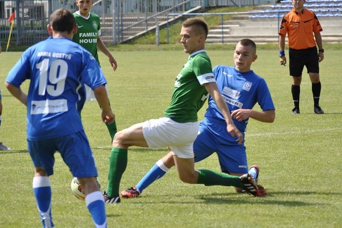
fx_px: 1709
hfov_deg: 11.4
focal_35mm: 180
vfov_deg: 7.6
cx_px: 171
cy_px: 114
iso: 200
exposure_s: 1/800
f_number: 4.8
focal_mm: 120
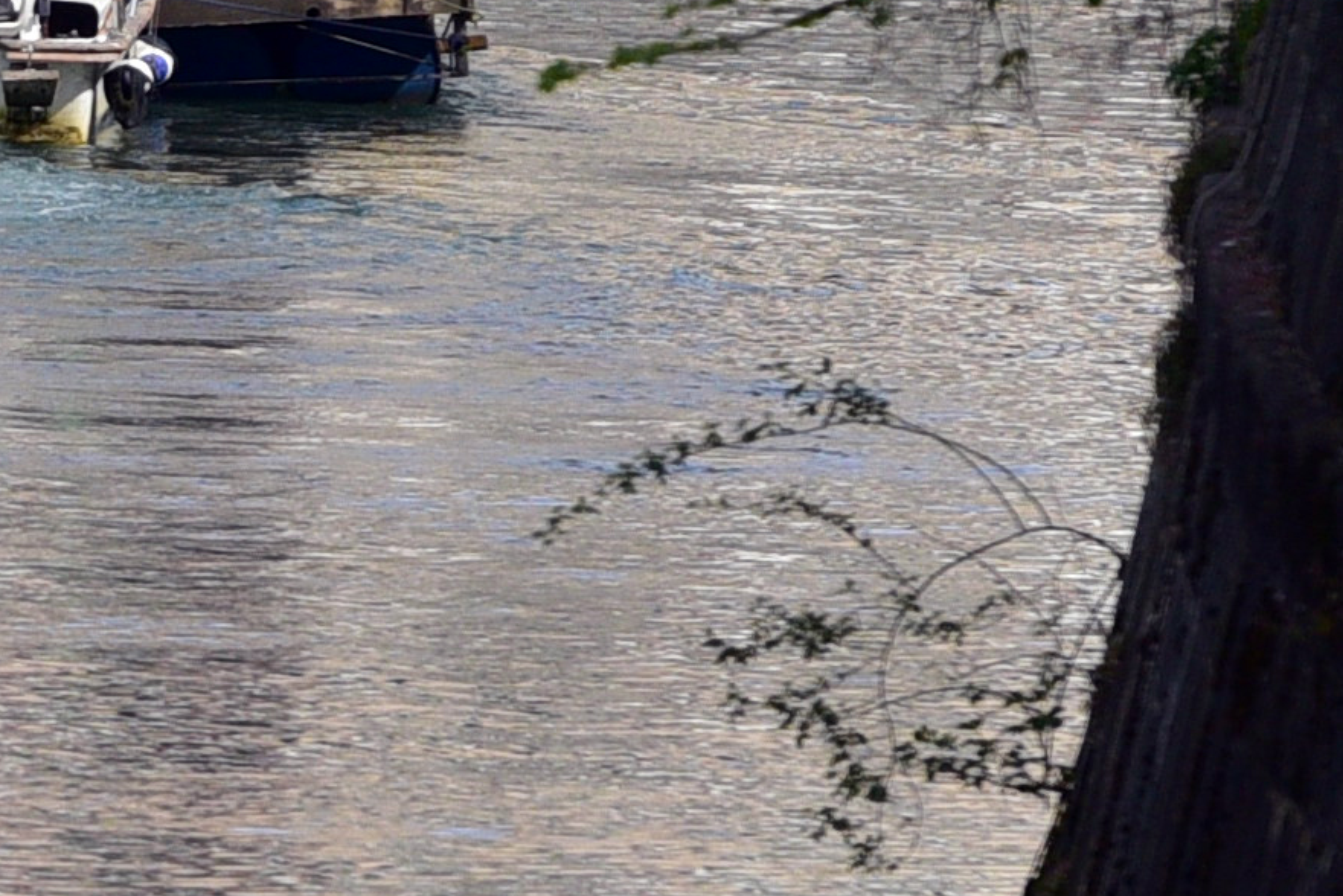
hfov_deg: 1.5
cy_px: 806
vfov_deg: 1.0
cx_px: -1712
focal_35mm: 1365
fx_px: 50936
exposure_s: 1/2500
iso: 400
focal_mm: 200
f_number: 4
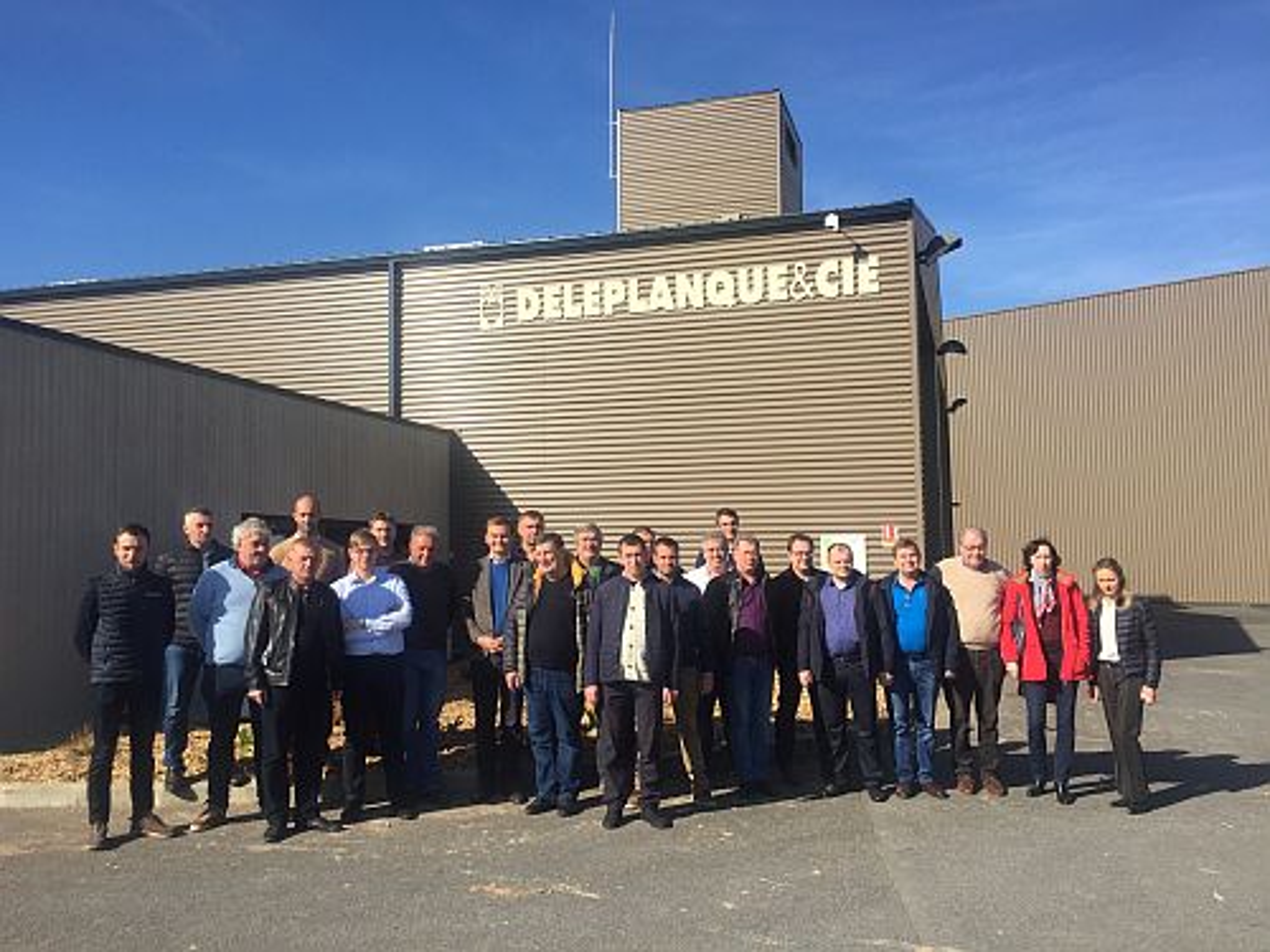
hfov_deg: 61.7
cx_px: 635
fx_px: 1064
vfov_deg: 48.2
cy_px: 476
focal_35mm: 29
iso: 32
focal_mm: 4.15
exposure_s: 1/1980
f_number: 2.2
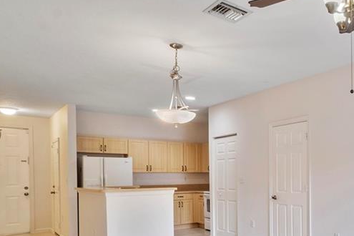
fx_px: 305
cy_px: 180
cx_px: 349
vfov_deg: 41.0
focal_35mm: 31
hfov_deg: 49.8
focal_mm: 10
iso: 200
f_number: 11
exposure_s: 1/5
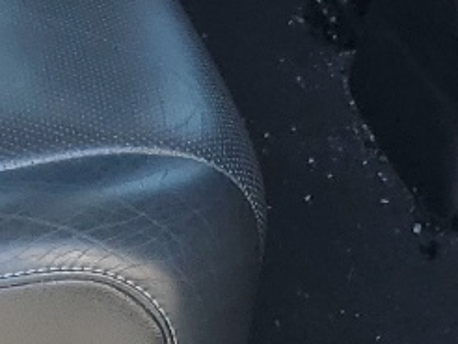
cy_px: -435
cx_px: -104
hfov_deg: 11.4
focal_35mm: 169
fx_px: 2238
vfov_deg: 8.2
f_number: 1.5
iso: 50
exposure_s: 1/120
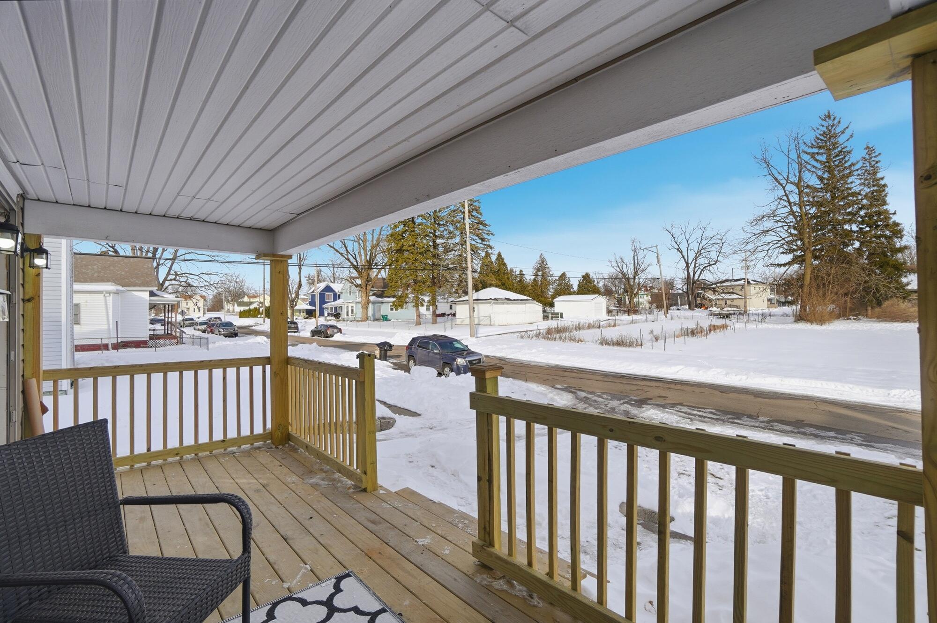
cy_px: 312
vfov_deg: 77.2
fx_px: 390
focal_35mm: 15
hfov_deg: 100.4
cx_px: 468
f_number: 4
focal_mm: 10
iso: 100
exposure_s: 1/4000
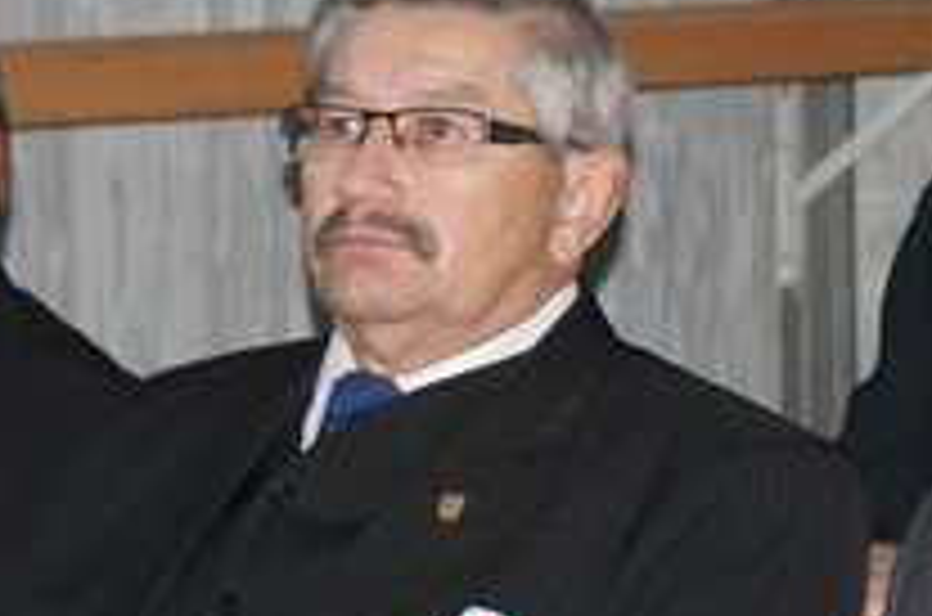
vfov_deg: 3.9
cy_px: 468
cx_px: 558
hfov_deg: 5.8
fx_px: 9132
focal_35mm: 354
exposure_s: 1/125
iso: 800
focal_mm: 75
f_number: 4.5
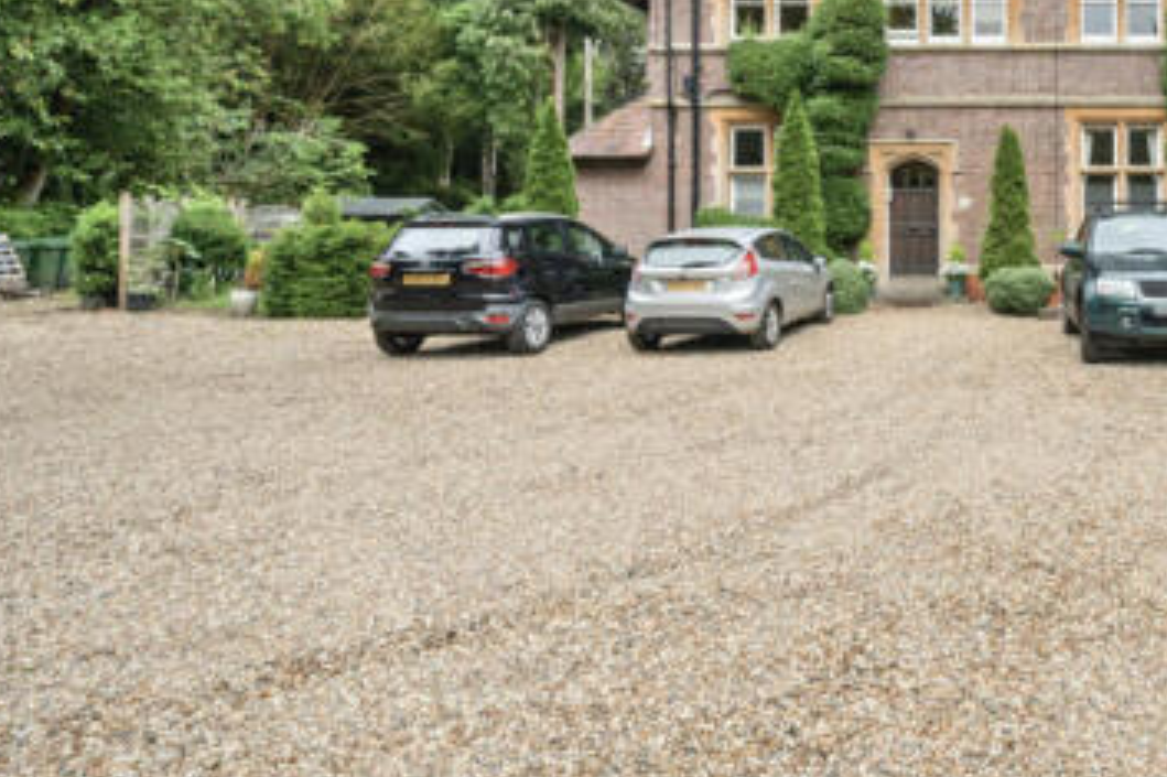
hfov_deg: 60.7
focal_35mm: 26
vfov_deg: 47.9
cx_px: 1010
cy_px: 210
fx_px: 842
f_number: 8
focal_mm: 14
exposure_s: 1/100
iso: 400
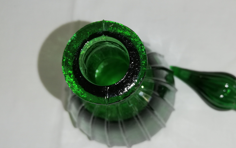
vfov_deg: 35.3
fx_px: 232
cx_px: 145
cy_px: 75
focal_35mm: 36
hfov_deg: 53.5
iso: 80
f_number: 2.2
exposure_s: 1/100
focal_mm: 3.81
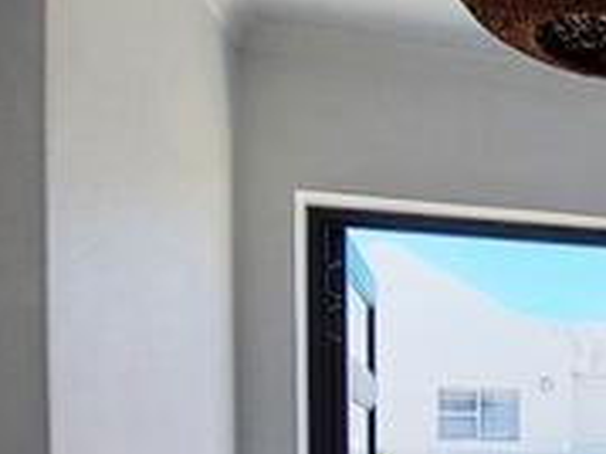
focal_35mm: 58
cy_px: 495
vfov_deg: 23.7
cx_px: 829
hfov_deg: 26.8
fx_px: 1015
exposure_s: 1/636
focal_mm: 1.74
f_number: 2.2
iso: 50
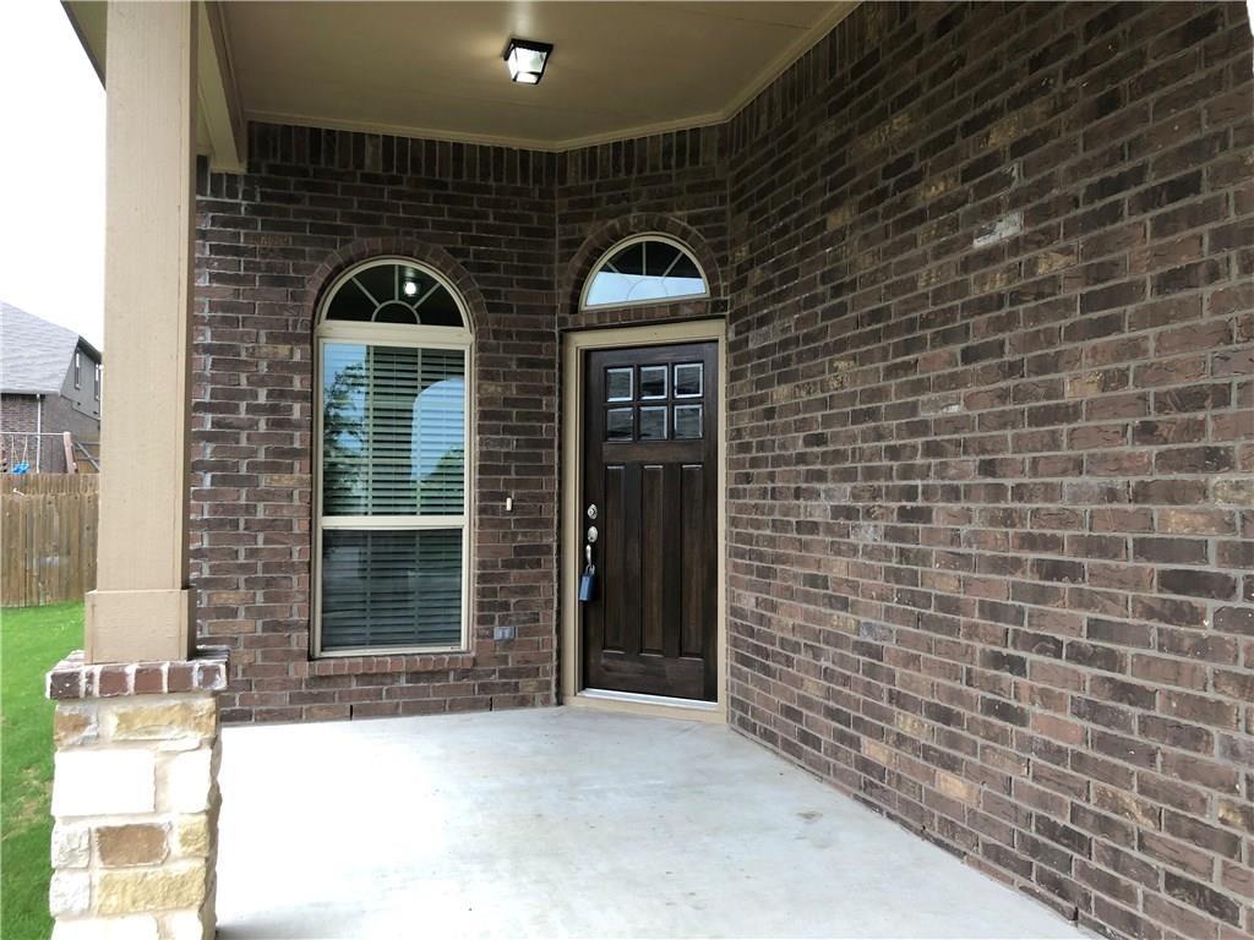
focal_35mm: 28
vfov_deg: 49.7
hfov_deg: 63.4
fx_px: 1014
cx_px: 627
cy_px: 470
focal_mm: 3.99
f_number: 1.8
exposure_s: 1/40
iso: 32
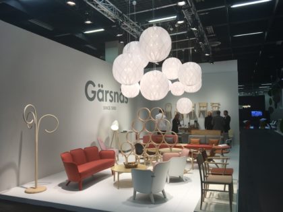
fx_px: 237
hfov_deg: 61.7
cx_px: 142
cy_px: 106
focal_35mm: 29
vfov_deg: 48.2
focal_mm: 4.15
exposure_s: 1/100
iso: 32
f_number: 2.2
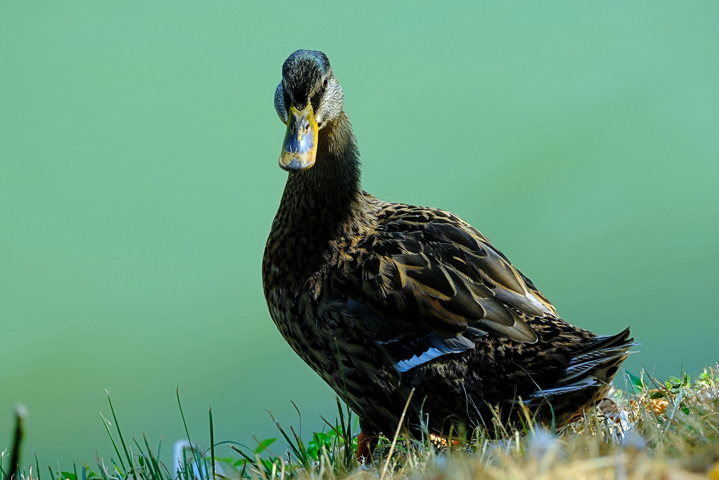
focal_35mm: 298
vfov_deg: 4.6
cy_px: 240
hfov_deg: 6.9
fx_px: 5951
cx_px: 360
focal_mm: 198.9
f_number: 8
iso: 160
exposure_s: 1/110
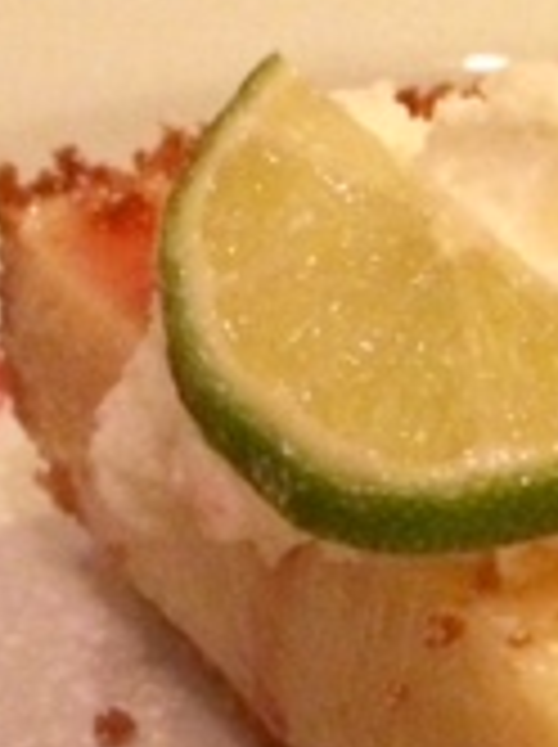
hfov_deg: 13.1
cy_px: 846
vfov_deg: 17.0
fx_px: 2413
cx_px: 94
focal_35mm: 112
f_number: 2.2
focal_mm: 4.15
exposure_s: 1/15
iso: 640
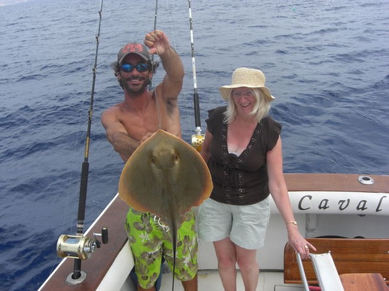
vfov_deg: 37.7
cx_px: 194
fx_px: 427
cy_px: 146
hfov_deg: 49.0
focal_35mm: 38
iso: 80
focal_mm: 7.9
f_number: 4
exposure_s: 1/640
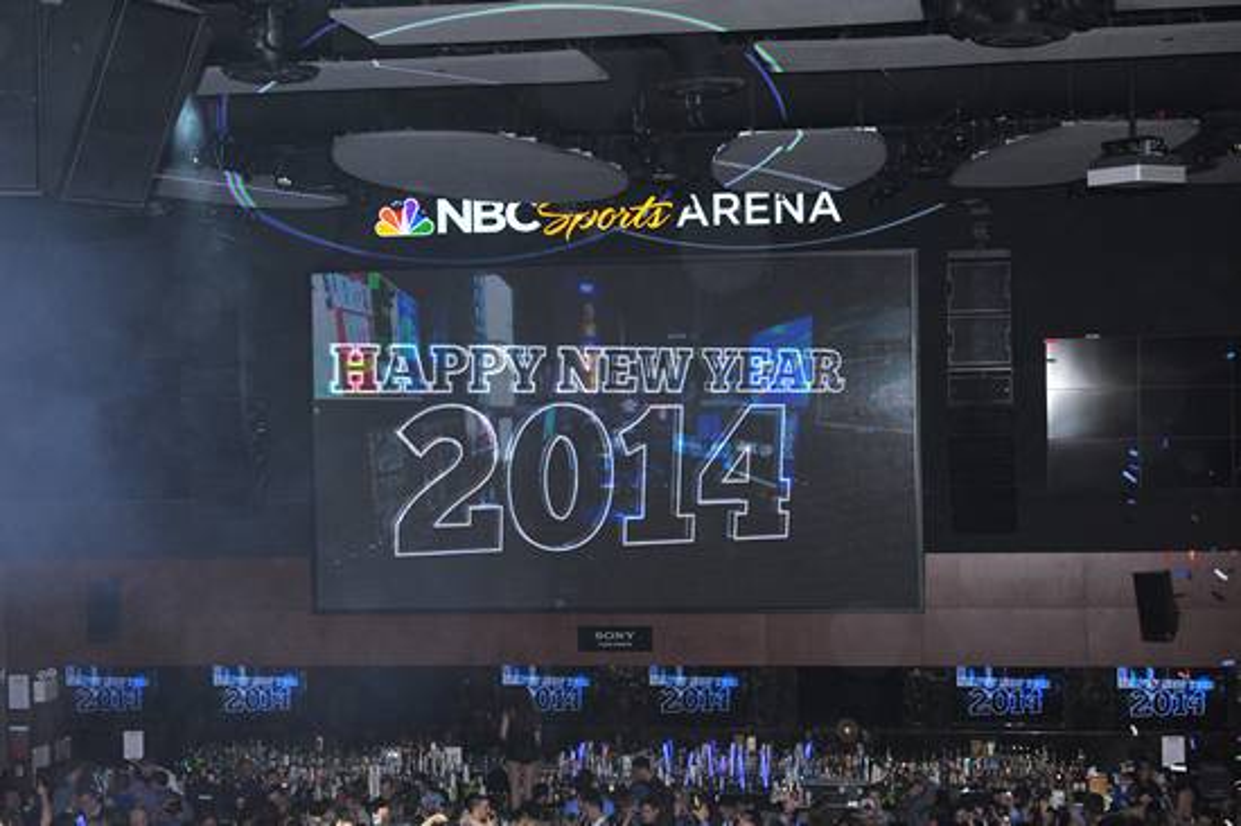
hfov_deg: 28.9
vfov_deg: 19.4
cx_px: 620
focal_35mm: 70
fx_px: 2412
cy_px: 413
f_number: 8
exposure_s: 1/100
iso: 1600
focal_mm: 70
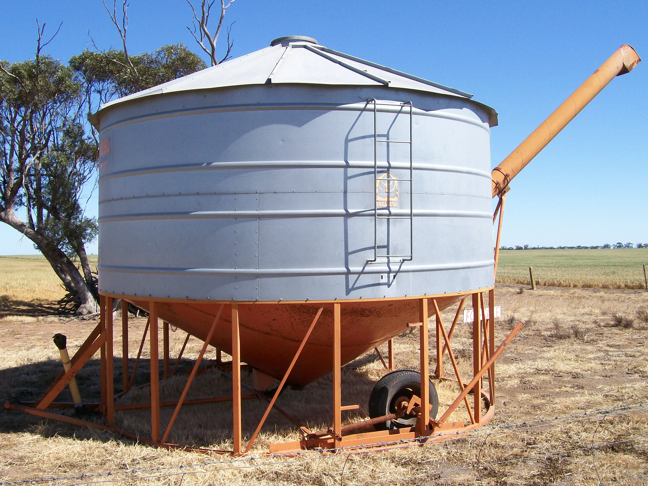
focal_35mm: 37
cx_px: 318
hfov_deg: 50.1
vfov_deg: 38.7
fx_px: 693
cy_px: 238
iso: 80
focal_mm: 6
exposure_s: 1/477
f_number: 4.8
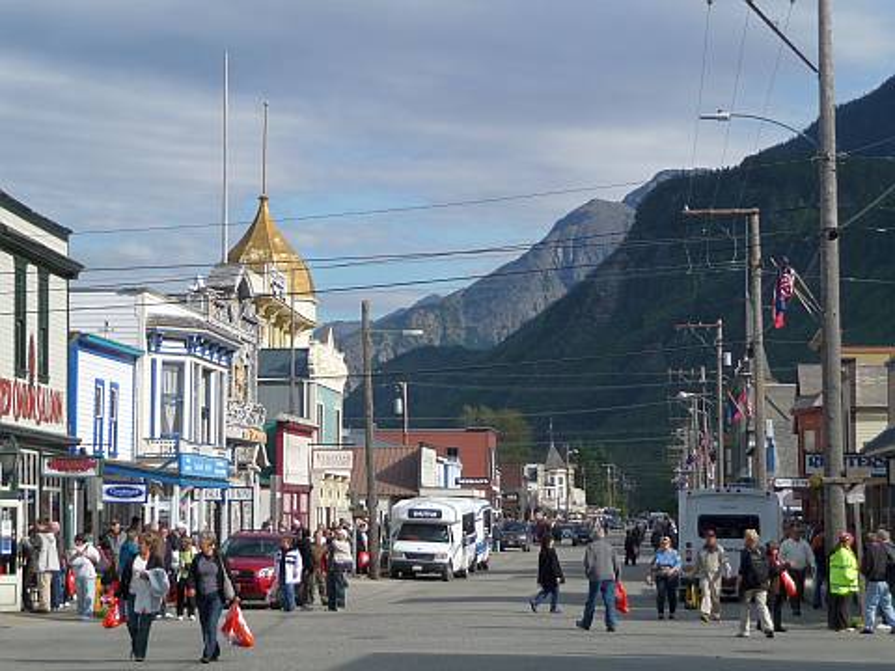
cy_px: 336
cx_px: 448
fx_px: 2560
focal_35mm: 99
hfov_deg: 19.8
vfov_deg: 14.9
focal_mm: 15.2
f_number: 4.7
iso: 100
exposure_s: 1/800
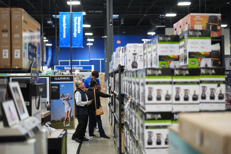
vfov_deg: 27.0
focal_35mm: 50
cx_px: 116
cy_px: 77
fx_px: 321
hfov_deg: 39.6
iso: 640
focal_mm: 50
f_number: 1.2
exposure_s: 1/400
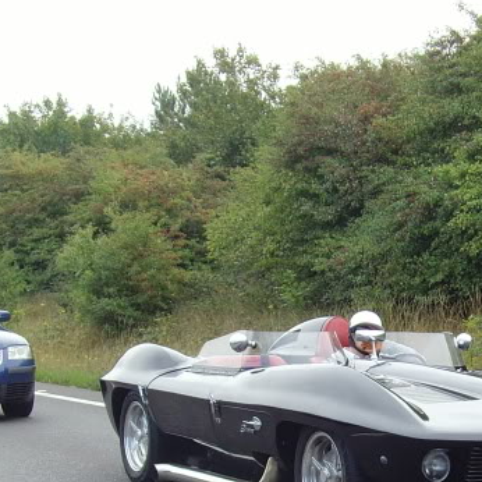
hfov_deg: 17.0
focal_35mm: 102
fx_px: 1607
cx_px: 348
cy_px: 393
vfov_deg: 16.9
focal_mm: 6.6
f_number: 3.5
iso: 80
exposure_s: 1/180
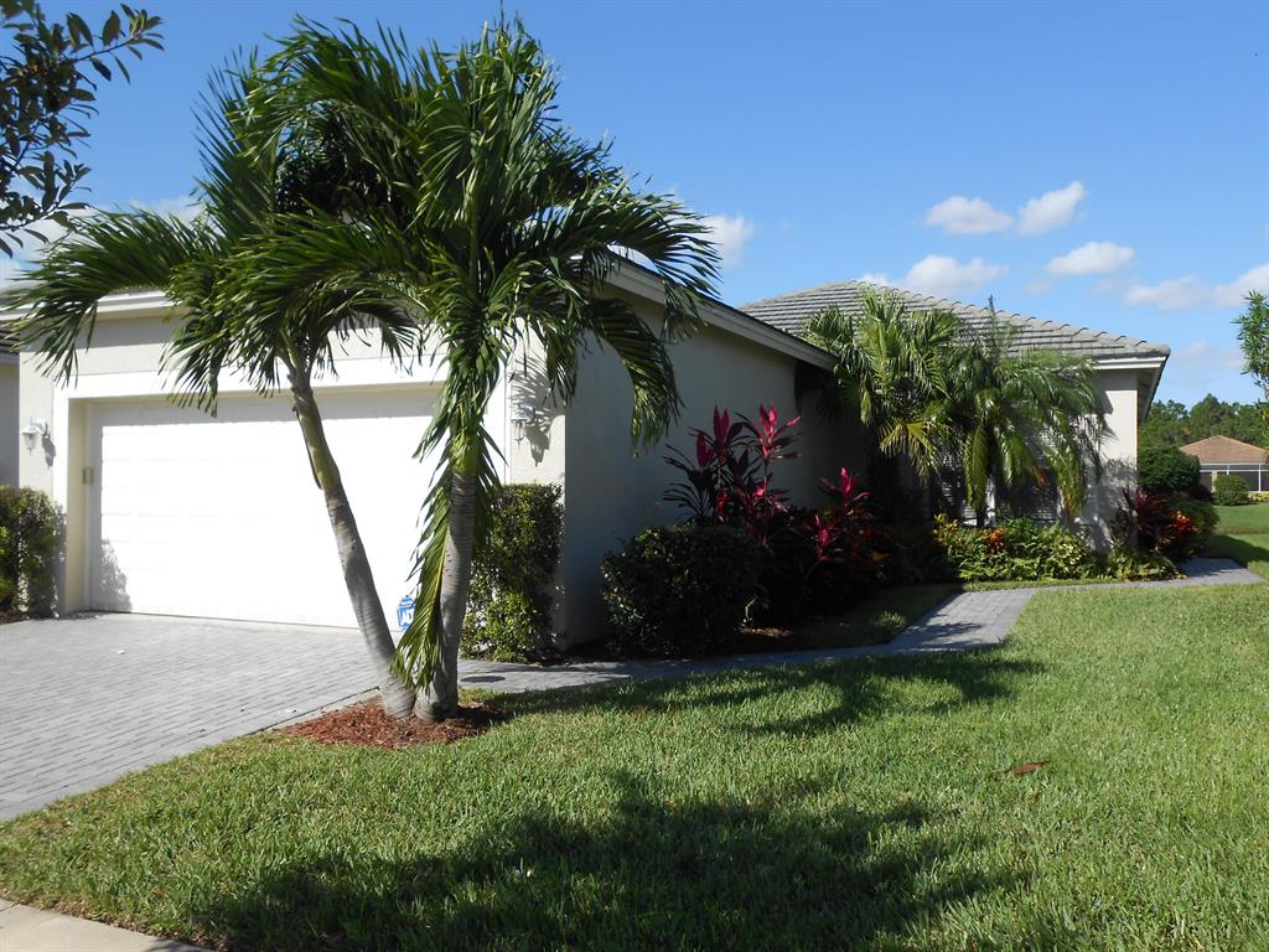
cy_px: 476
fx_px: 1100
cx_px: 634
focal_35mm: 30
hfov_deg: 60.0
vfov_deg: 46.8
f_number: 3.8
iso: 80
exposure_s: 1/800
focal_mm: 5.3
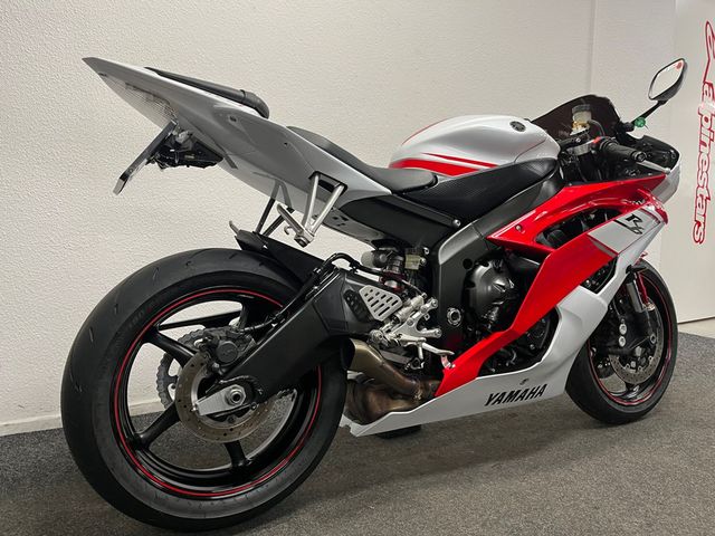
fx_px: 537
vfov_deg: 53.1
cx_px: 358
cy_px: 268
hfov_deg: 67.3
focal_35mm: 26
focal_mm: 5.1
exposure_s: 1/50
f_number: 1.6
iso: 100
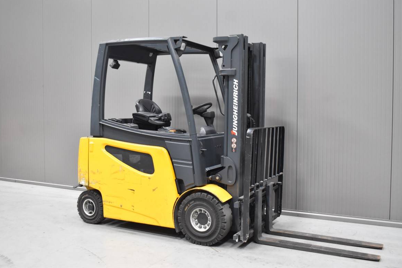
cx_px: 197
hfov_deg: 51.9
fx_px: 413
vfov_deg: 35.9
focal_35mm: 37
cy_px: 131
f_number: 4.5
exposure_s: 1/30
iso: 1600
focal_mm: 24
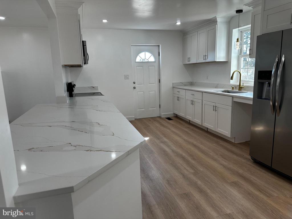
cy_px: 110
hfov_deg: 71.6
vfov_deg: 56.8
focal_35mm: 24
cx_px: 146
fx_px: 202
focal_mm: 6.86
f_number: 1.78
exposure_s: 1/128
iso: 64
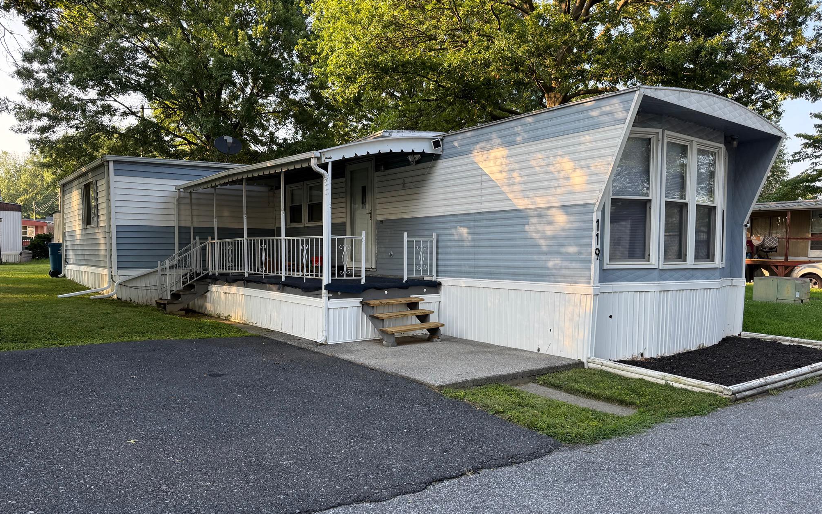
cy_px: 288
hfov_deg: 70.4
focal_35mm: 26
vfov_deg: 47.5
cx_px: 412
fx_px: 582
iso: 100
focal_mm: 6.76
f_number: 1.78
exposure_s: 1/543
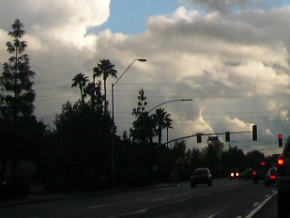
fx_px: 1056
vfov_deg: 11.3
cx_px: 364
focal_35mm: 126
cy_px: -112
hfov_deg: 15.0
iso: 100
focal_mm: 8
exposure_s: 1/135
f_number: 7.6
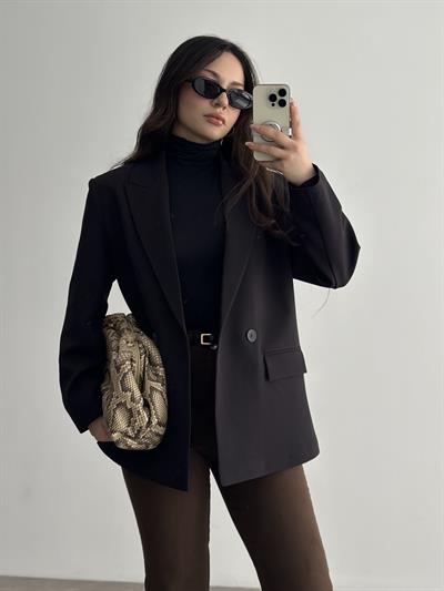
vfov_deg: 39.6
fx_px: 821
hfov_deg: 30.3
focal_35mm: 48
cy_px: 296
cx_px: 222
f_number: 1.78
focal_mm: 6.86
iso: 80
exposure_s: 1/604
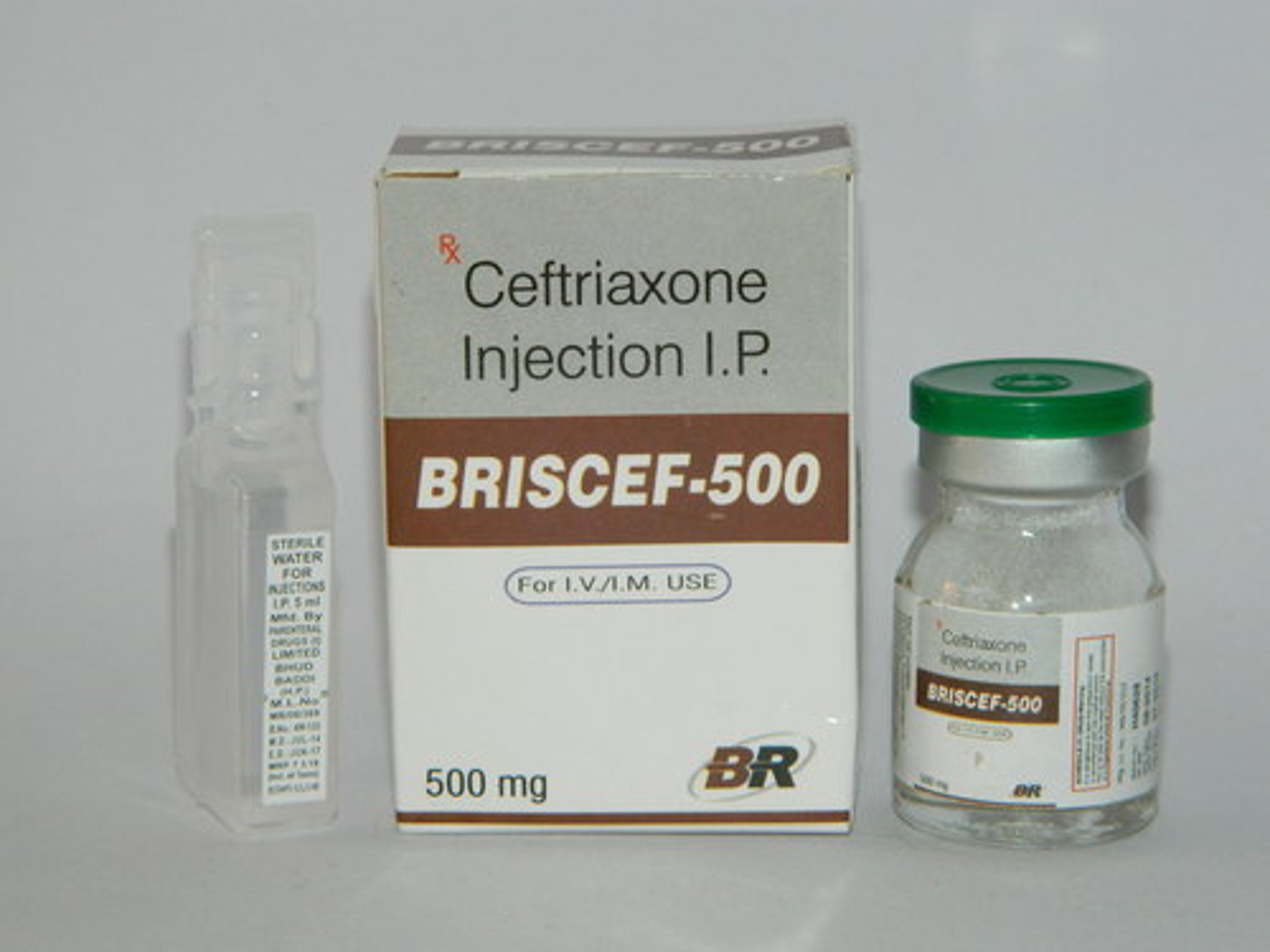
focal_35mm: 129
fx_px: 4733
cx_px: 635
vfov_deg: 11.5
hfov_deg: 15.3
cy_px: 476
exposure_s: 1/60
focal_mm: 23.2
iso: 200
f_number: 4.7
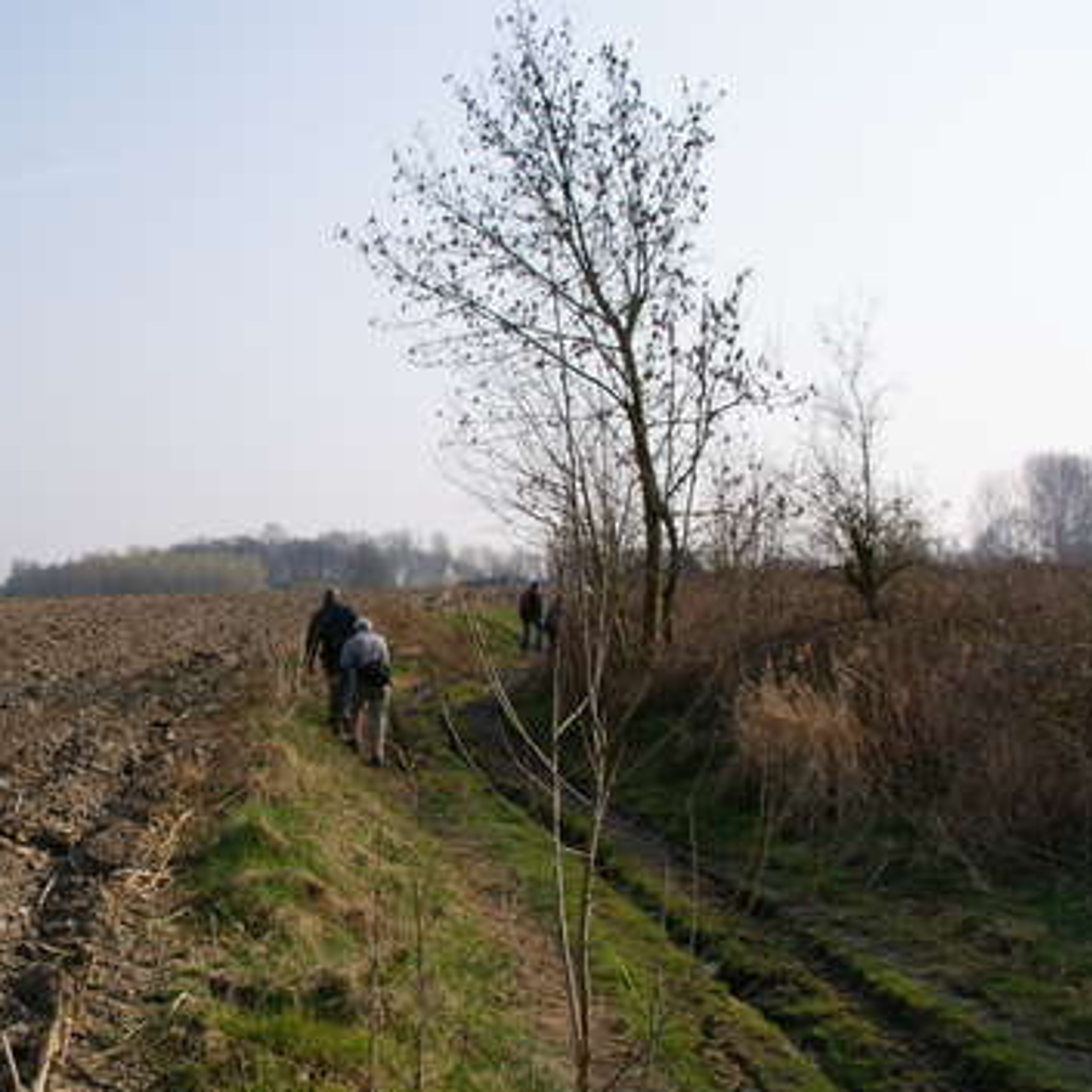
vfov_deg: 42.8
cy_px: 595
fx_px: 1392
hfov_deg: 40.9
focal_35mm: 39
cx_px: 207
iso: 100
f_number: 10
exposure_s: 1/160
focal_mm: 18
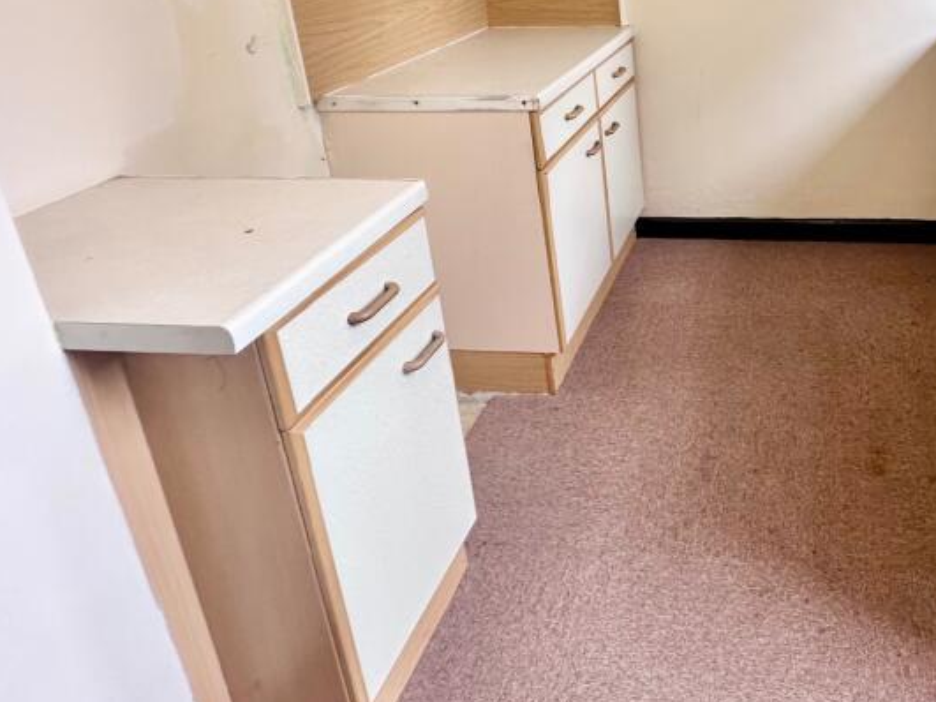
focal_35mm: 27
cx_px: 756
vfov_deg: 48.2
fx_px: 730
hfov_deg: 59.9
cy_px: 132
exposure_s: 1/50
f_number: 2.2
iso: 160
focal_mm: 2.22
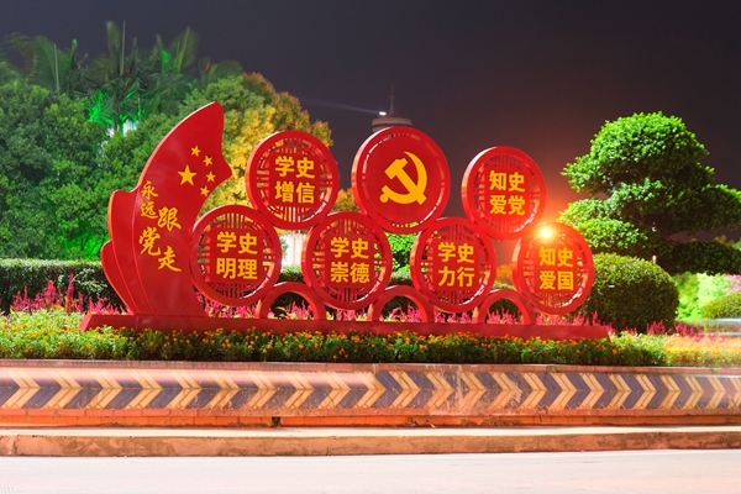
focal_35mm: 73
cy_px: 247
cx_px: 370
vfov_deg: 18.7
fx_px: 1502
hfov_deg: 27.7
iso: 320
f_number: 5
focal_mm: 48.4
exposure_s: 2
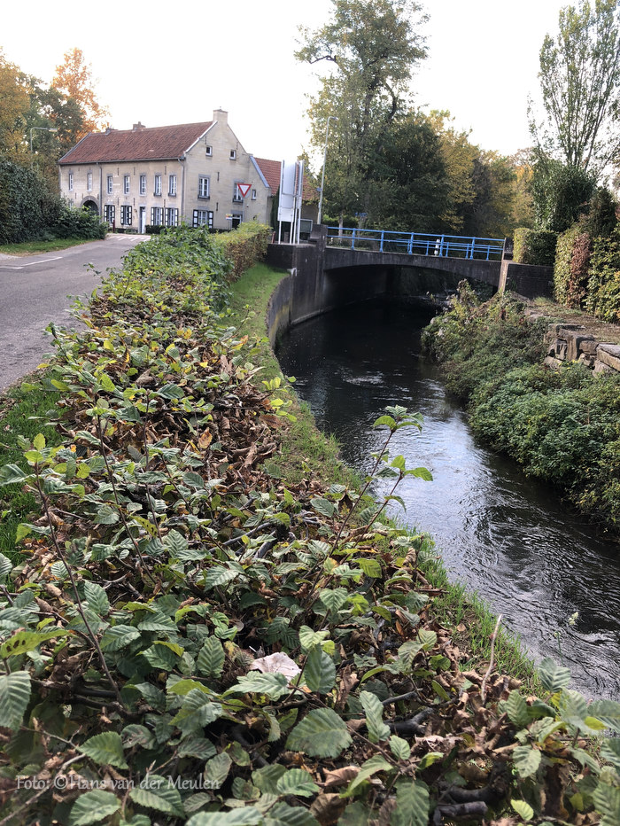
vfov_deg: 63.4
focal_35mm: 28
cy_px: 413
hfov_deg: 49.8
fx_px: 668
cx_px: 310
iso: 25
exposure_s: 1/120
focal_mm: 3.99
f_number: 1.8
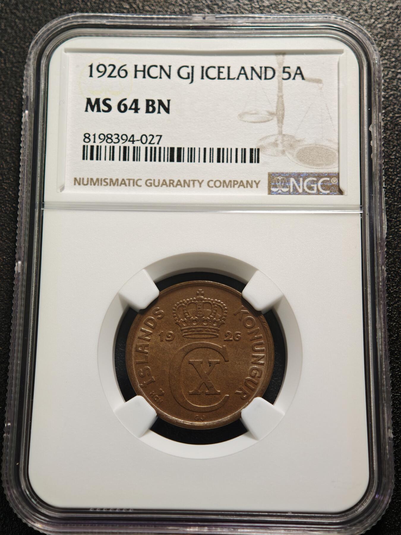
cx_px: 200
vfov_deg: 32.2
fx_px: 927
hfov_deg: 24.4
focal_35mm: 60
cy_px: 268
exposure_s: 1/120
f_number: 2
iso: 800
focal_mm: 9
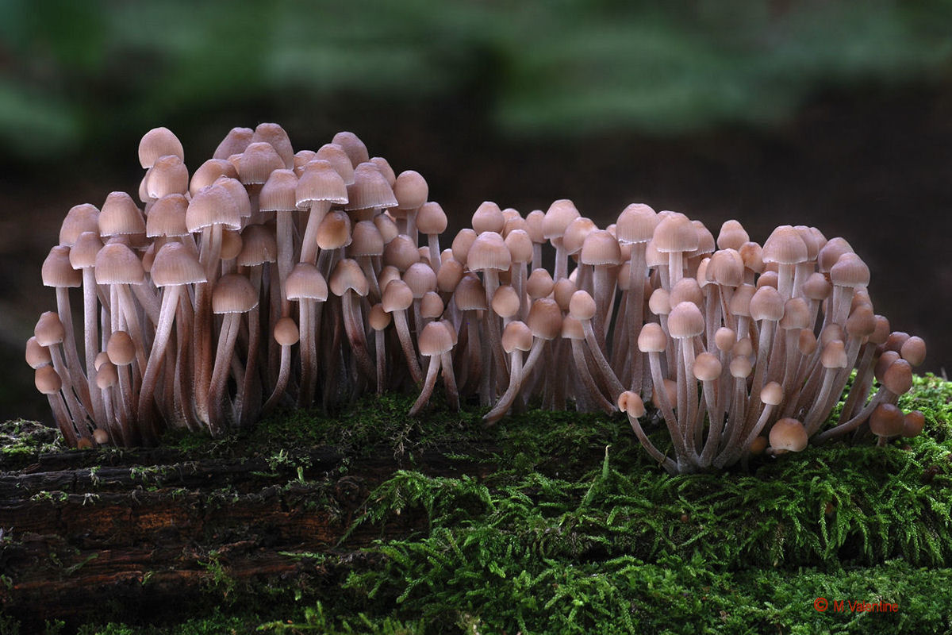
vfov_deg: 3.7
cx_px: 476
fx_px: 9916
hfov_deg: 5.5
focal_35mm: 375
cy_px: 318
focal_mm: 250
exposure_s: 1/2
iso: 200
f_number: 6.3
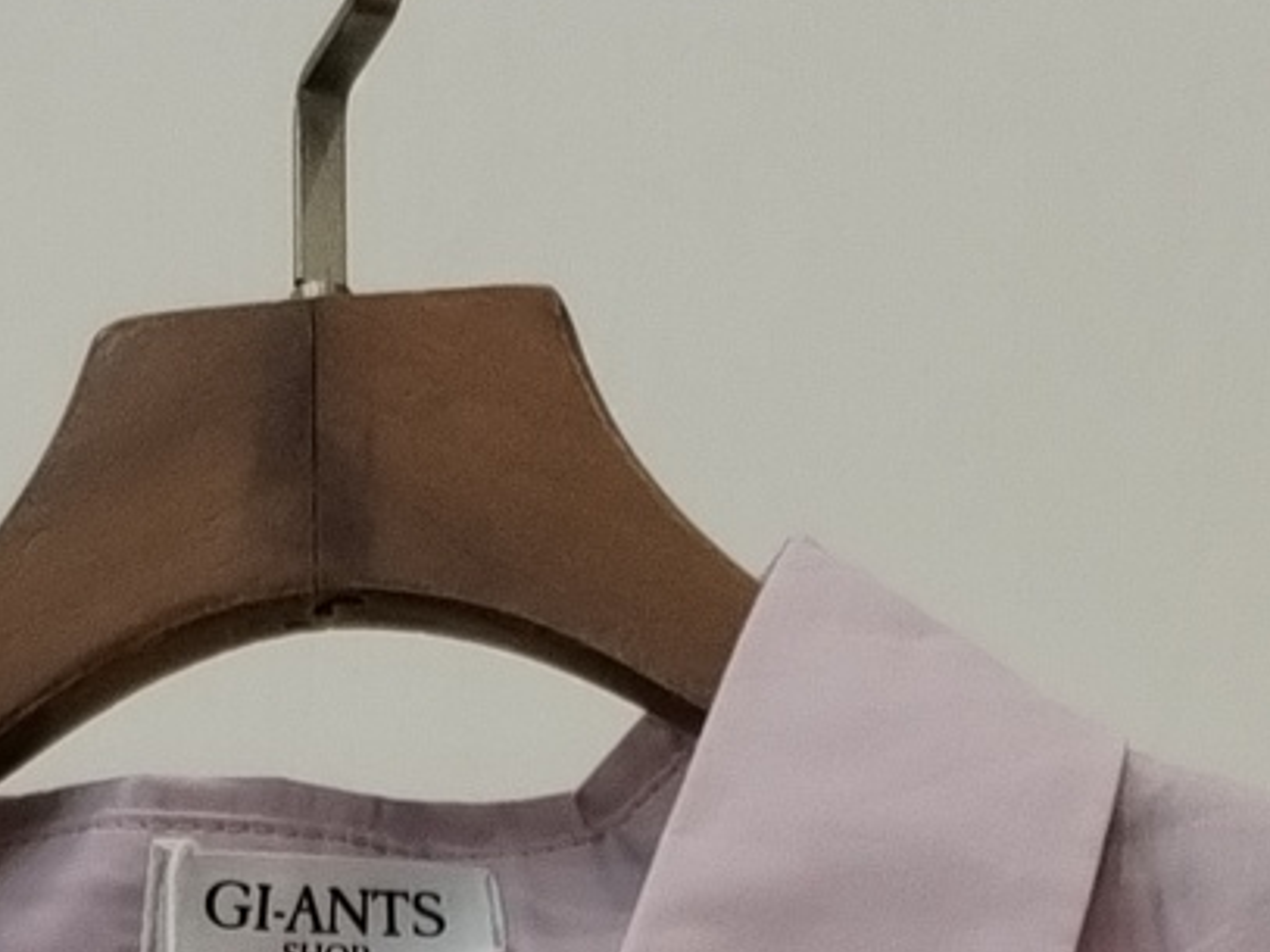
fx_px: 6272
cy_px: 3149
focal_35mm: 171
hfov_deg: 11.5
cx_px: 399
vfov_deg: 7.4
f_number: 1.8
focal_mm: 4.75
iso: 235
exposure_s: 1/60
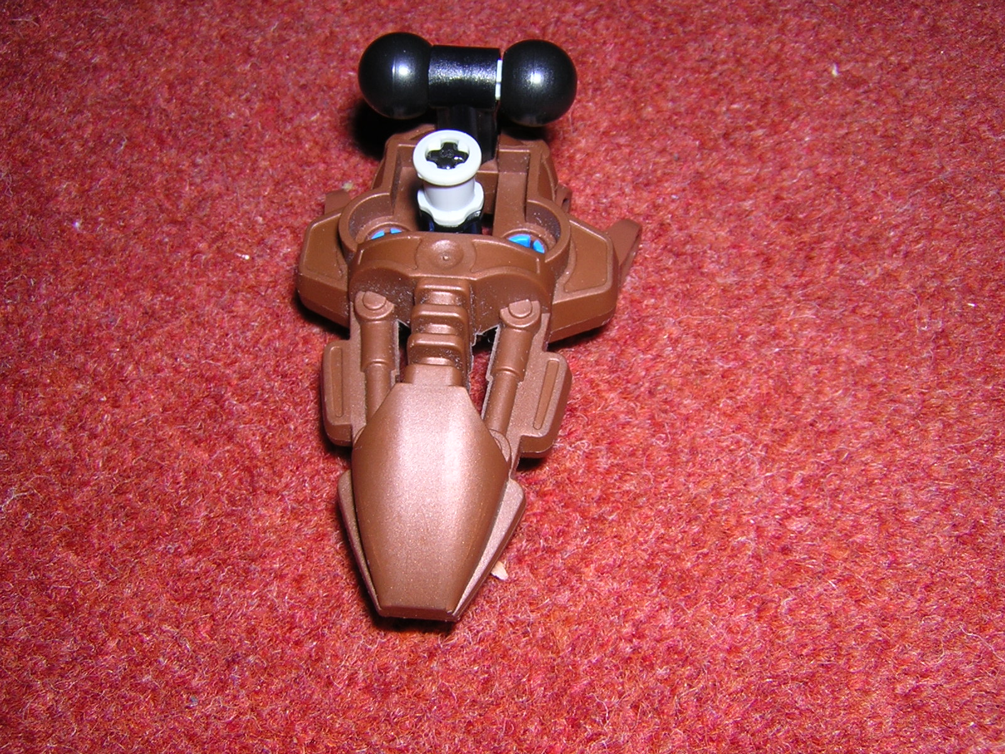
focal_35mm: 36
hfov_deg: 51.4
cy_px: 377
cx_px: 502
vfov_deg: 39.7
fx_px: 1045
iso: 100
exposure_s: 1/60.1
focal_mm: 4.7
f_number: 5.2
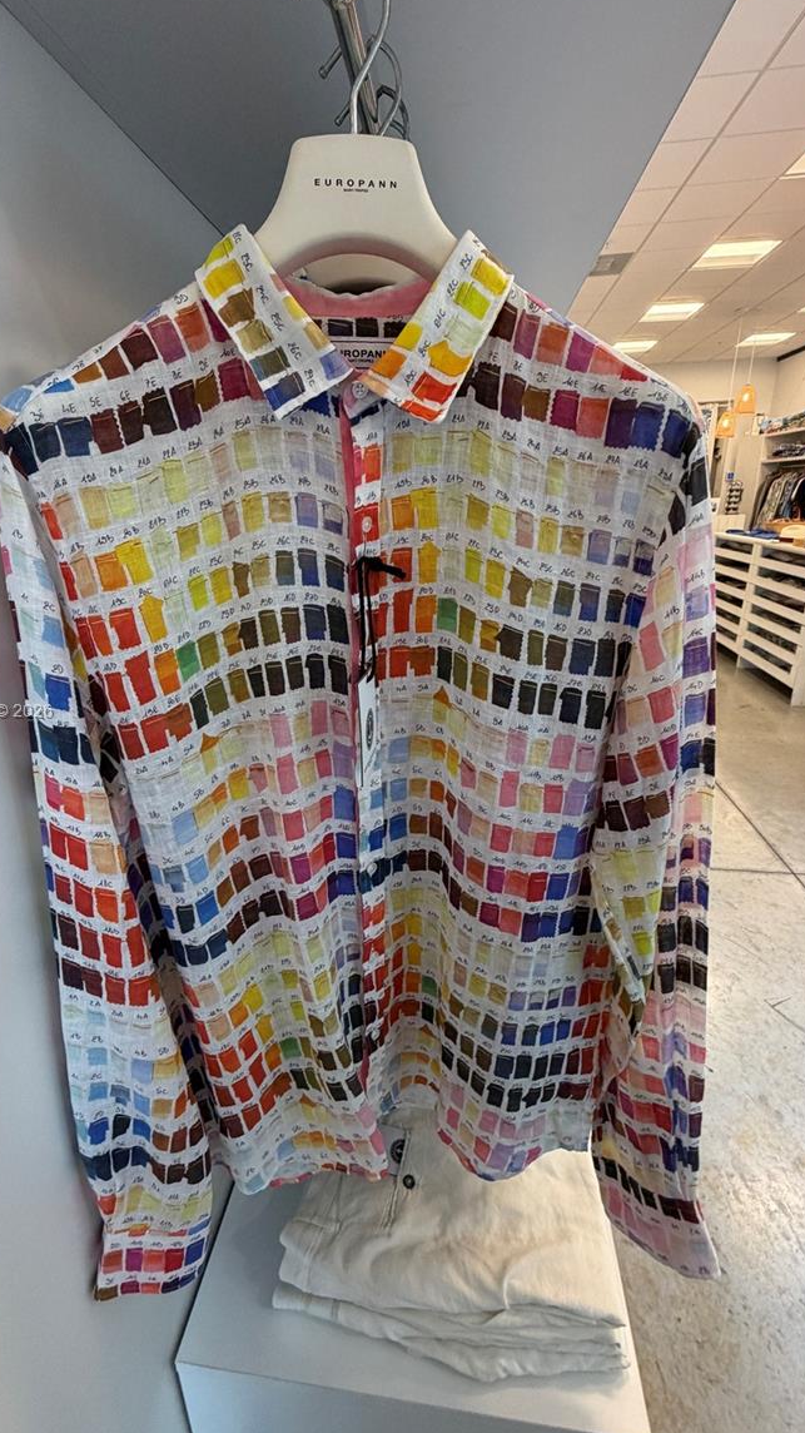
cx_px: 384
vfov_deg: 99.4
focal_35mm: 16
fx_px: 608
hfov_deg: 67.0
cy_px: 713
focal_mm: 2.22
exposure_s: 1/120
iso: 250
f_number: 2.2
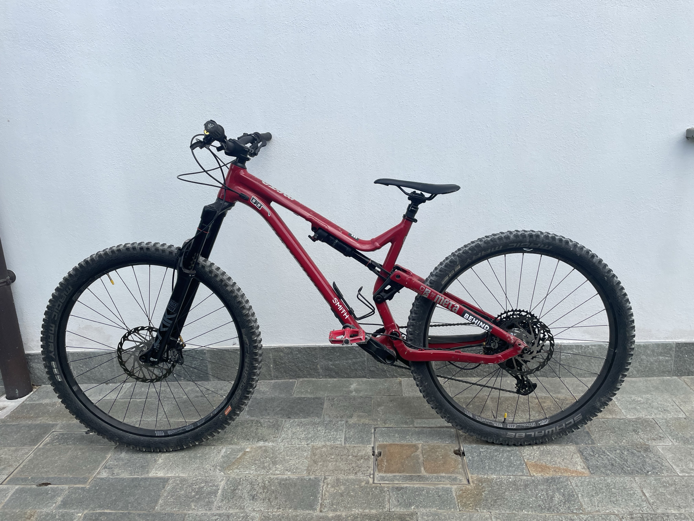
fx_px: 521
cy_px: 260
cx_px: 347
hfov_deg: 67.3
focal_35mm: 26
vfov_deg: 53.1
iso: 32
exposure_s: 1/2174
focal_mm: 4.2
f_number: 1.6
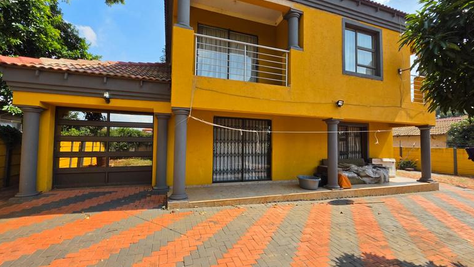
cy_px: 138
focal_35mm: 15
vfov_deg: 70.5
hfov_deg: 103.0
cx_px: 240
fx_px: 189
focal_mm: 2.2
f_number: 1.9
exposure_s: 1/1387
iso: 32
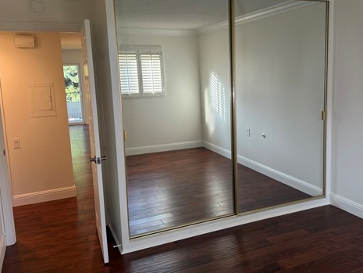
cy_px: 120
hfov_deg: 55.2
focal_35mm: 33
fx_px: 346
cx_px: 205
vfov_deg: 42.9
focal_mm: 6.76
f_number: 1.78
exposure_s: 1/129
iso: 200
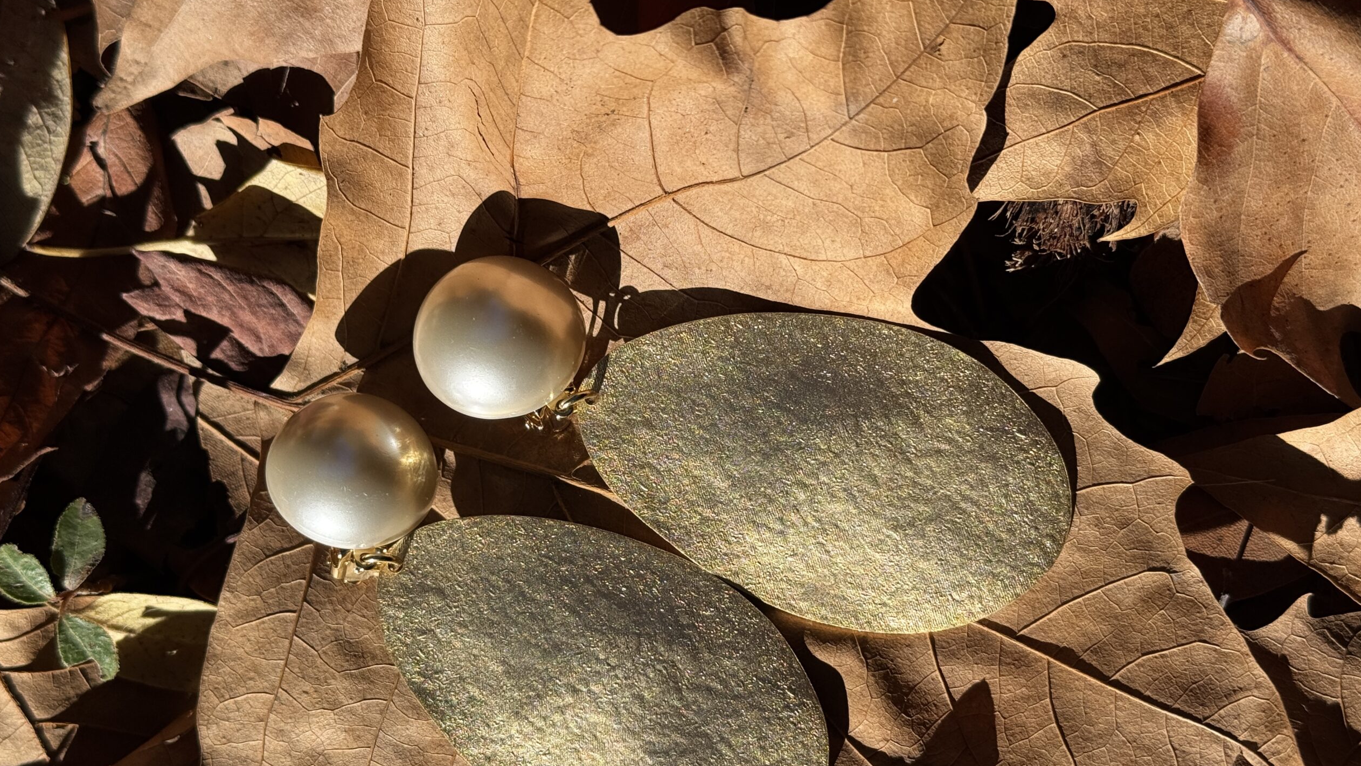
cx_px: 677
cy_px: 459
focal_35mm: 53
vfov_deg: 22.6
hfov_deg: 39.2
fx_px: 1913
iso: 64
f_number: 1.78
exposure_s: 1/4975
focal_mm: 6.76
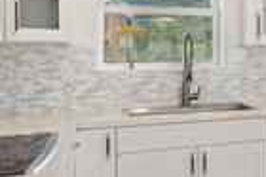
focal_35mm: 64
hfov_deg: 24.6
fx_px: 472
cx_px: 395
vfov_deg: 21.0
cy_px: 42
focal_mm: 14
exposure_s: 1/10
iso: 400
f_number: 9
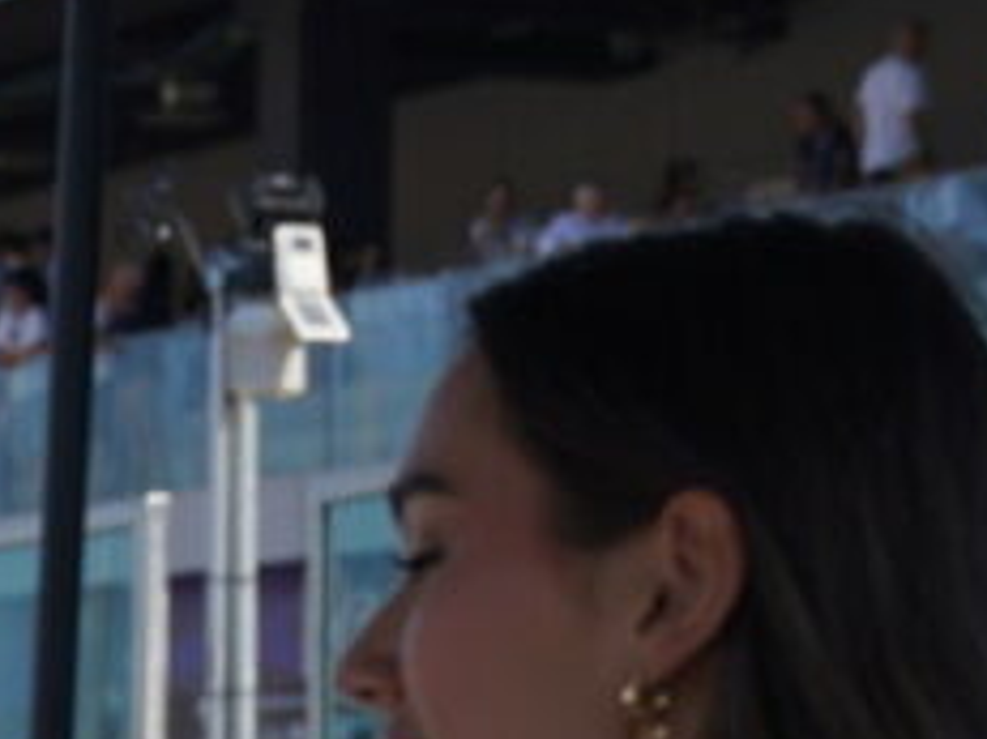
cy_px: 1301
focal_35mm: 158
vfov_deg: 9.0
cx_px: -671
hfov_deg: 11.7
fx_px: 4503
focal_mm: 37
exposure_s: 1/400
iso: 100
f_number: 4.5
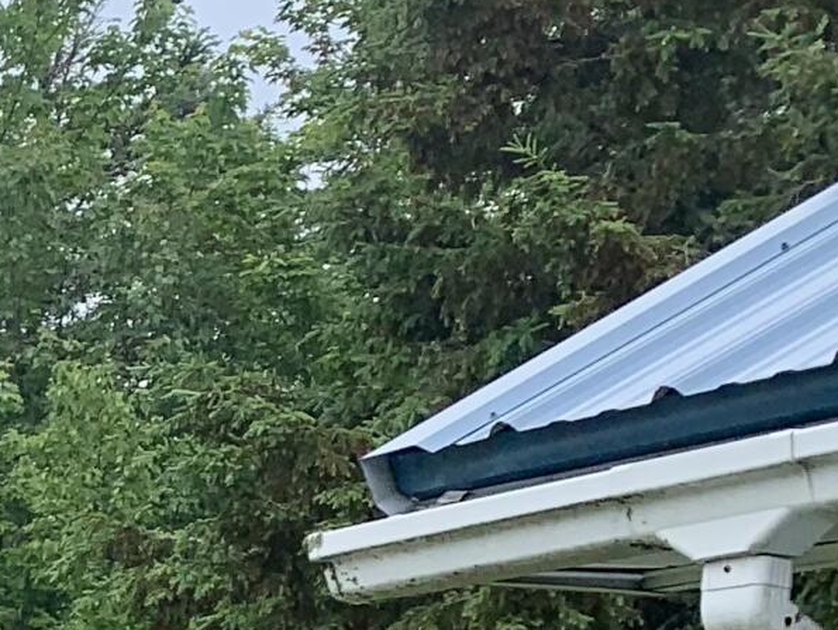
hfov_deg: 12.3
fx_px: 3173
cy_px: 1137
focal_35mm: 131
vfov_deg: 10.6
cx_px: -1097
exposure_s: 1/1021
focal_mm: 4.25
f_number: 1.8
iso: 25
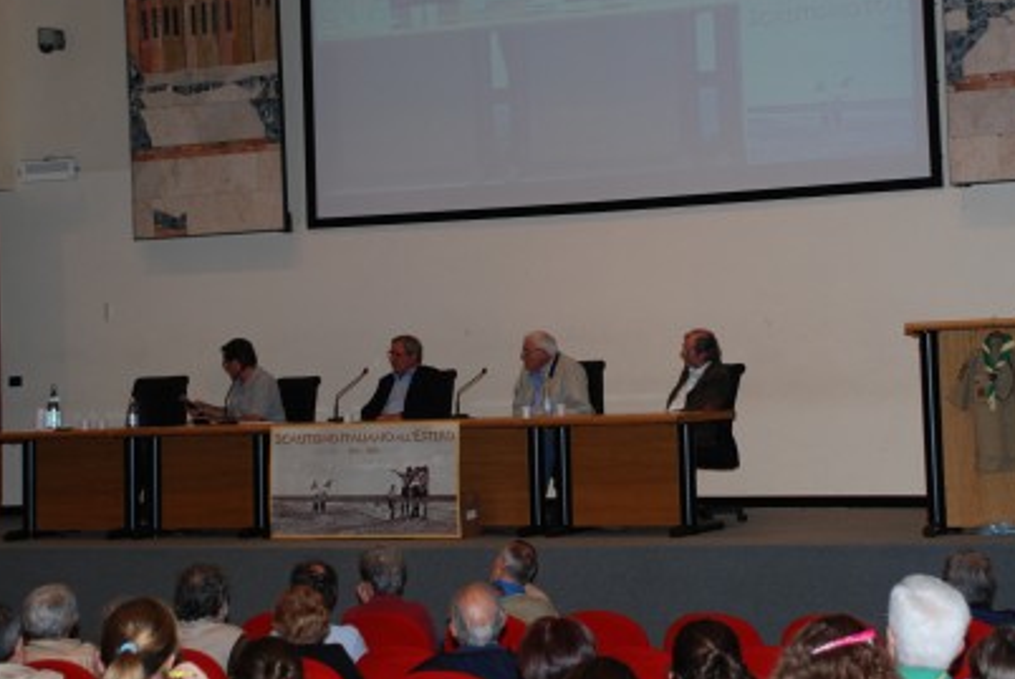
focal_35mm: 78
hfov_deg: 25.9
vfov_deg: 17.5
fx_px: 2202
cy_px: 263
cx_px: 614
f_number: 5.6
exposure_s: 1/60
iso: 400
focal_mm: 38
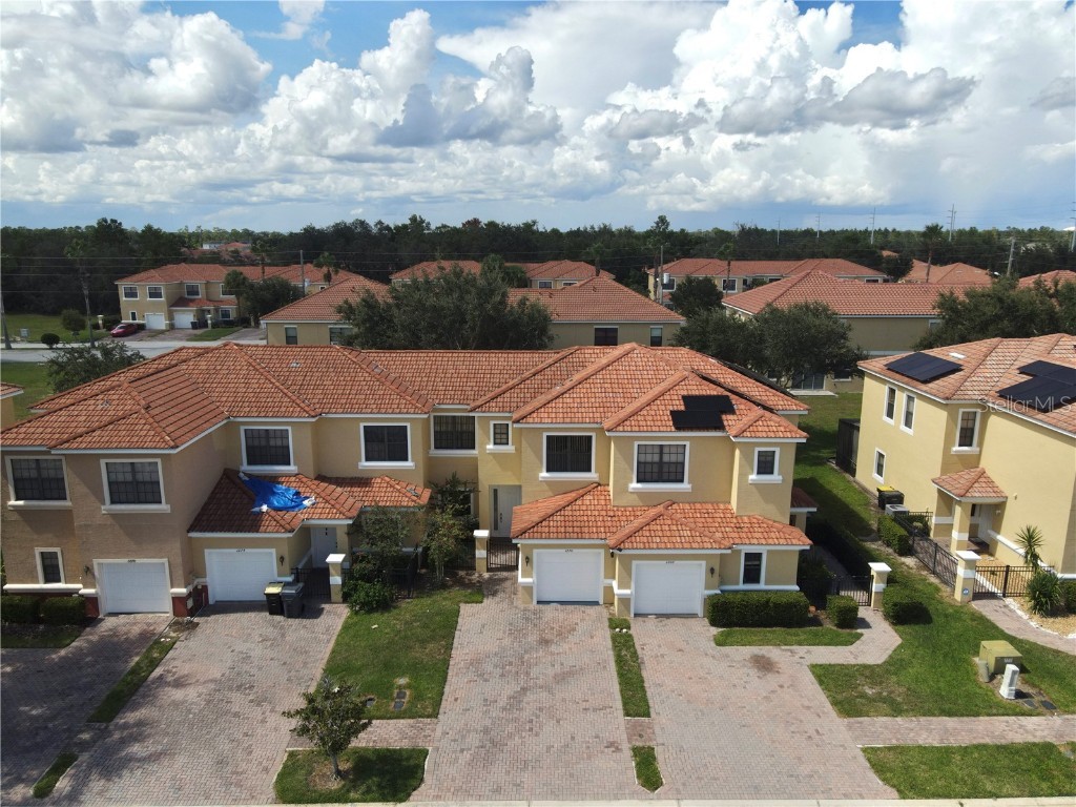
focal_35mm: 24
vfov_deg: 56.8
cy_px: 404
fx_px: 746
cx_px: 538
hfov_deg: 71.6
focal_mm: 4.5
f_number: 2.8
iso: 100
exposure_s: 1/1000
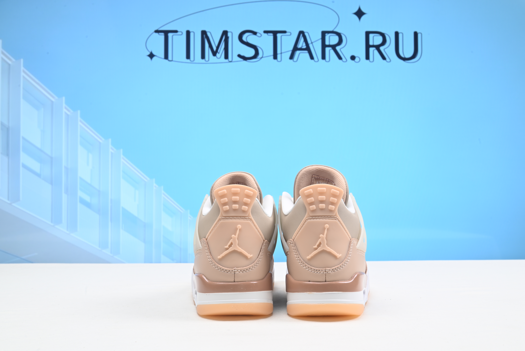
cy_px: 176
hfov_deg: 48.4
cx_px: 262
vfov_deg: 33.4
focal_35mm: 40
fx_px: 584
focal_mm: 40
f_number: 16
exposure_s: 1/2
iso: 100
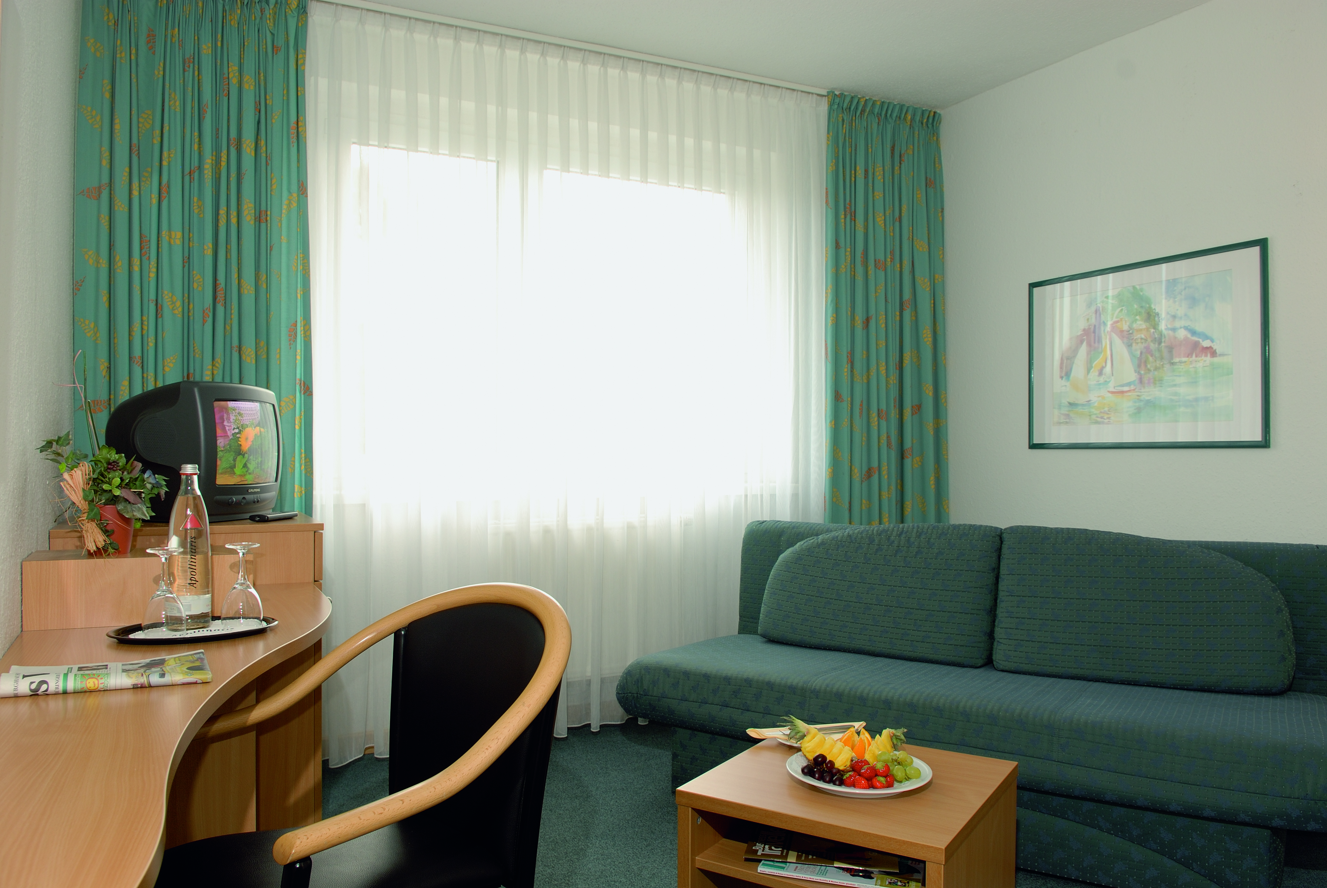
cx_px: 664
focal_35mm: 26
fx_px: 941
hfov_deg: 70.4
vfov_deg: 50.5
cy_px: 444
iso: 100
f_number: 7.1
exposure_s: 1/15
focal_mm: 17
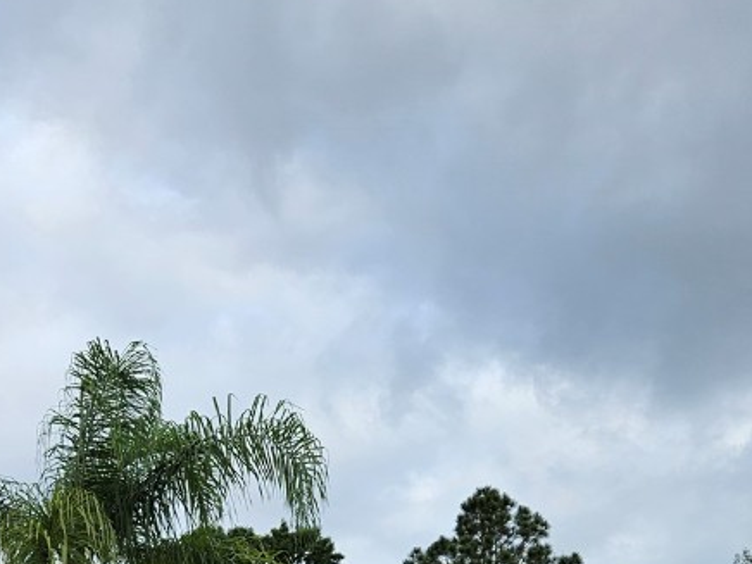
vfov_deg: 25.2
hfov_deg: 34.9
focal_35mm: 54
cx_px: 202
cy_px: 611
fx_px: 1173
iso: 25
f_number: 1.8
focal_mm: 5.4
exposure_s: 1/1258
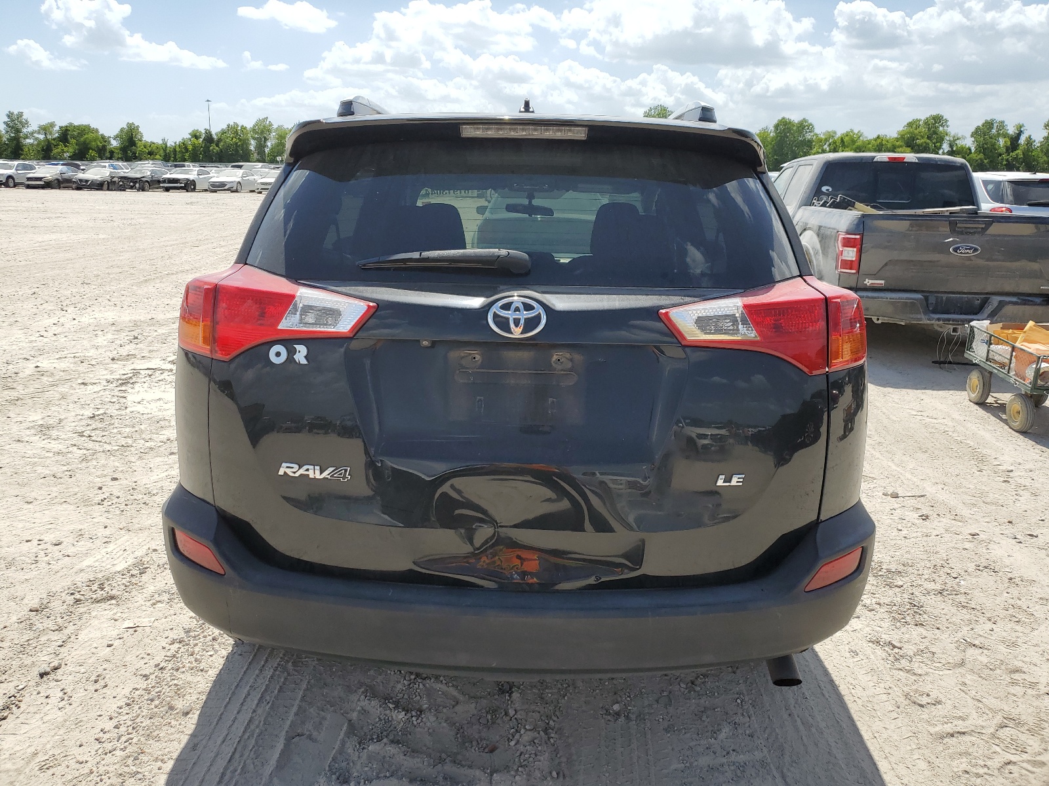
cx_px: 524
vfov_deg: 53.1
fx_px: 788
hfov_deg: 67.3
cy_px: 393
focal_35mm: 26
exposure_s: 1/3333
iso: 50
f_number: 1.5
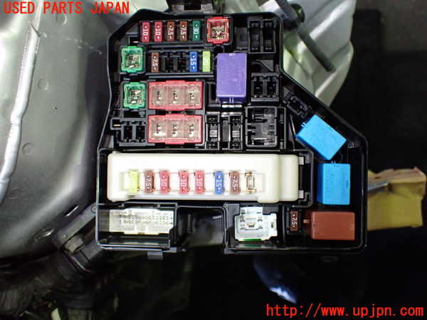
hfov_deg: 60.0
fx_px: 370
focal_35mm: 30
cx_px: 214
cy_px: 160
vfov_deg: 46.8
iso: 800
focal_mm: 5.4
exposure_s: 1/125
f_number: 2.3
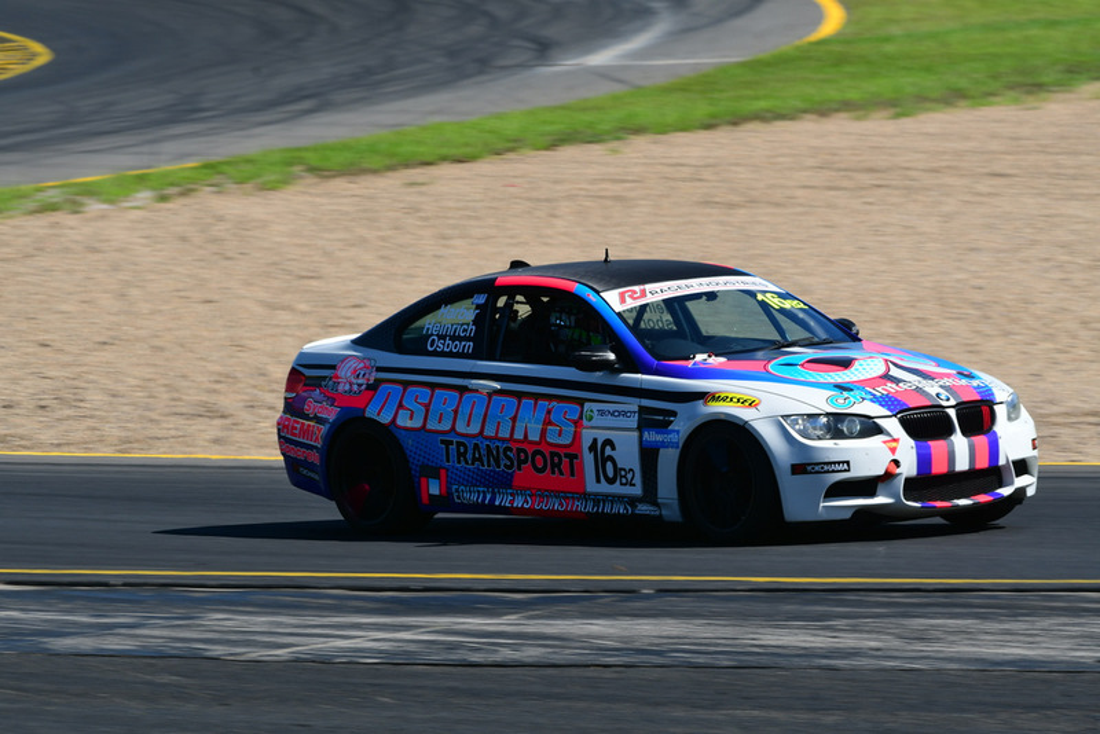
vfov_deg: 3.8
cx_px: 550
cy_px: 367
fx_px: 11003
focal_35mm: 360
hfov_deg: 5.7
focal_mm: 240
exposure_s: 1/250
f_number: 11
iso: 160
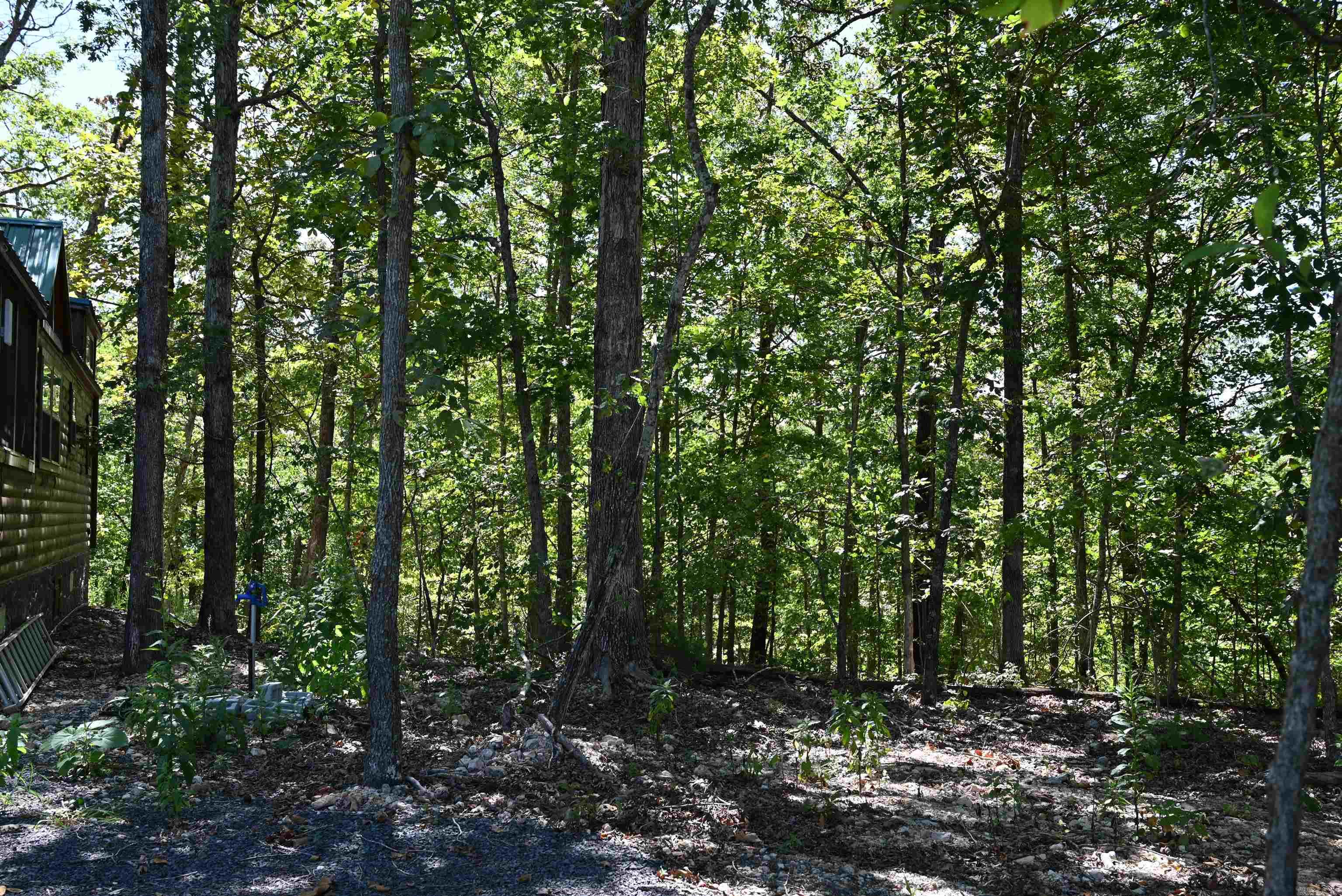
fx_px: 1230
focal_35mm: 33
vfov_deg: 40.0
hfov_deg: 57.2
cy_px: 448
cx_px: 671
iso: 200
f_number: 5.6
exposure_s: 1/250
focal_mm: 33
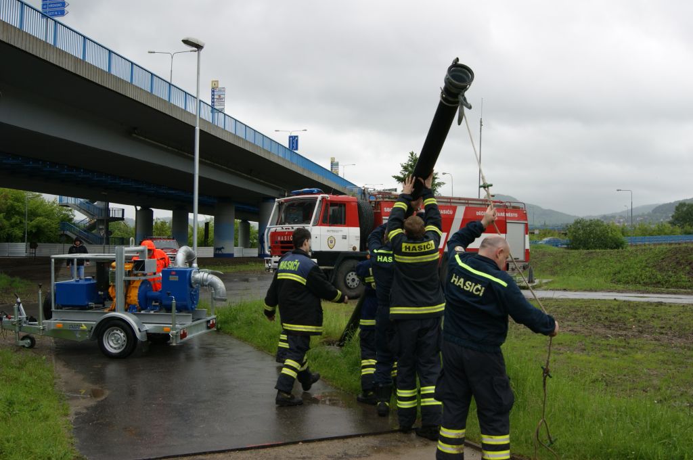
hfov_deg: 53.2
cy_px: 230
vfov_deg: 36.8
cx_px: 346
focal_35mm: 36
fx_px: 692
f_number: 9
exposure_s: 1/80
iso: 100
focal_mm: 24
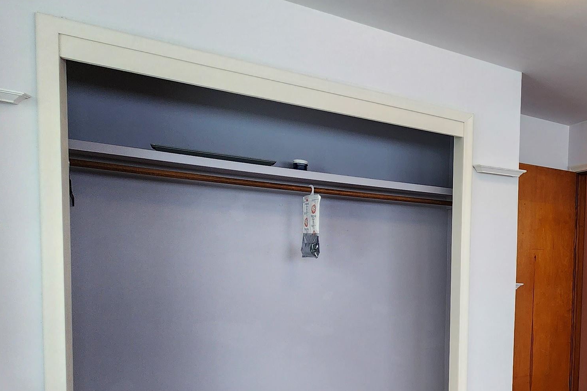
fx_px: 457
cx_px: 598
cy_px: 288
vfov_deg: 45.0
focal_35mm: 28
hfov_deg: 51.3
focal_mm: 2.2
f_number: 2.2
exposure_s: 1/60
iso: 100
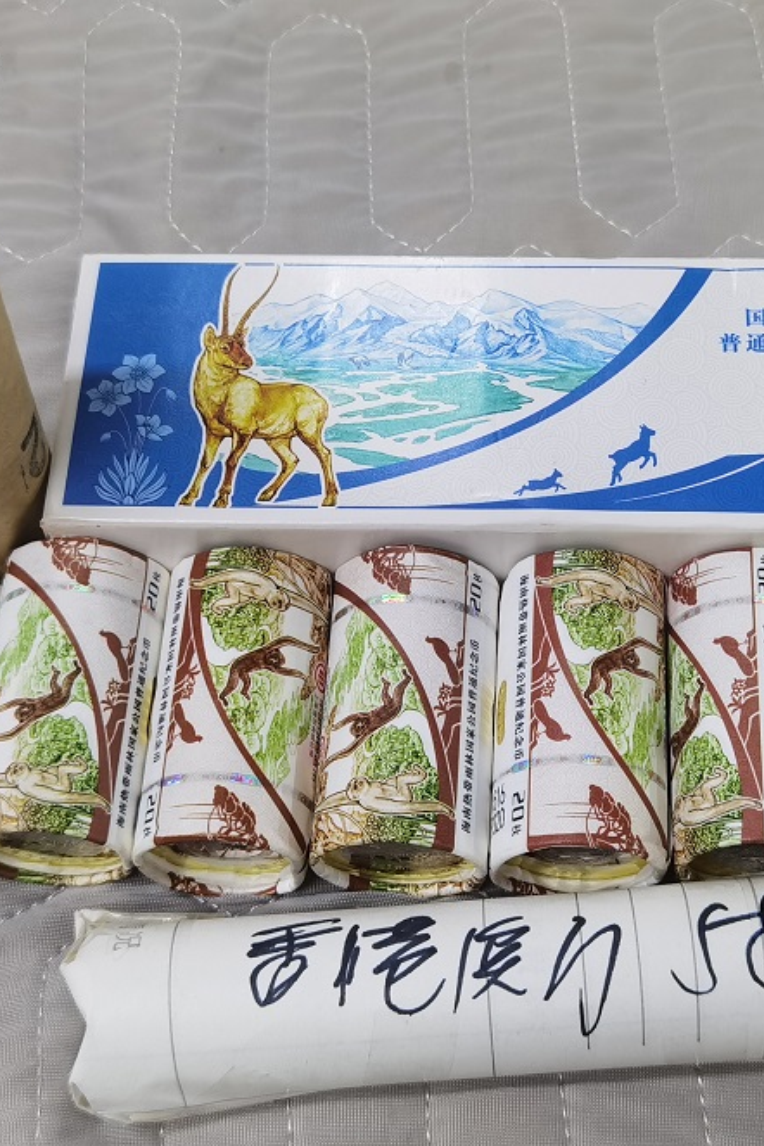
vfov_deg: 34.5
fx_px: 1846
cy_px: 583
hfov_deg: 23.3
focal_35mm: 58
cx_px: 479
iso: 250
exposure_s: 1/50
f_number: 1.9
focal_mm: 6.71
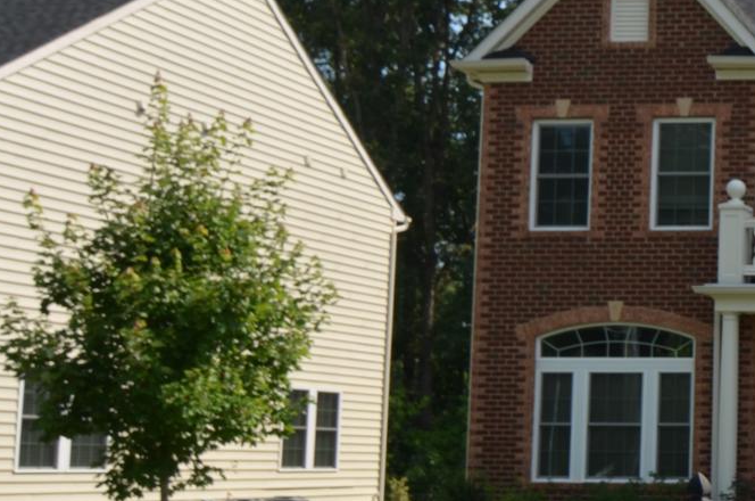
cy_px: 329
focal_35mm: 74
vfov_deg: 18.3
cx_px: 1098
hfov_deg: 22.8
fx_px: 1549
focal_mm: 16
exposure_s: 1/200
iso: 100
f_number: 9
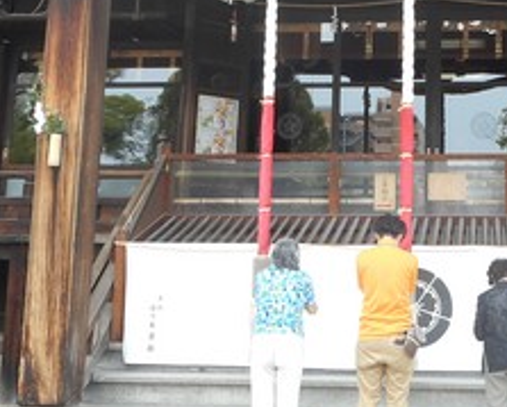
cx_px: 401
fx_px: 901
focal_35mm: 60
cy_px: 70
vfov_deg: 24.9
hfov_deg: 30.7
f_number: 3.7
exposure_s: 1/80
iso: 80
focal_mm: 4.5
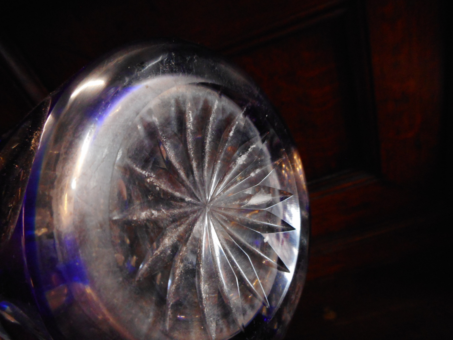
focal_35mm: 25
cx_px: 226
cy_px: 170
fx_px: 327
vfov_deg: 54.9
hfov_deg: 69.4
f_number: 3.7
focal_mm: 4.5
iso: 450
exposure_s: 1/15
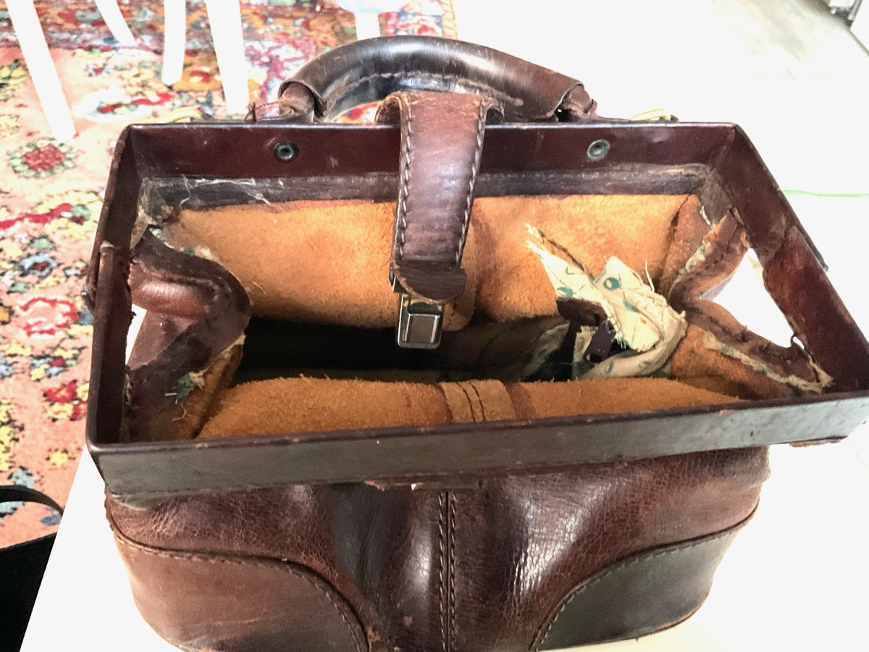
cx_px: 434
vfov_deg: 48.2
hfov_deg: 61.7
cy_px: 326
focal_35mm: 29
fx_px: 728
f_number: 1.8
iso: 500
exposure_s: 1/20
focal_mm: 3
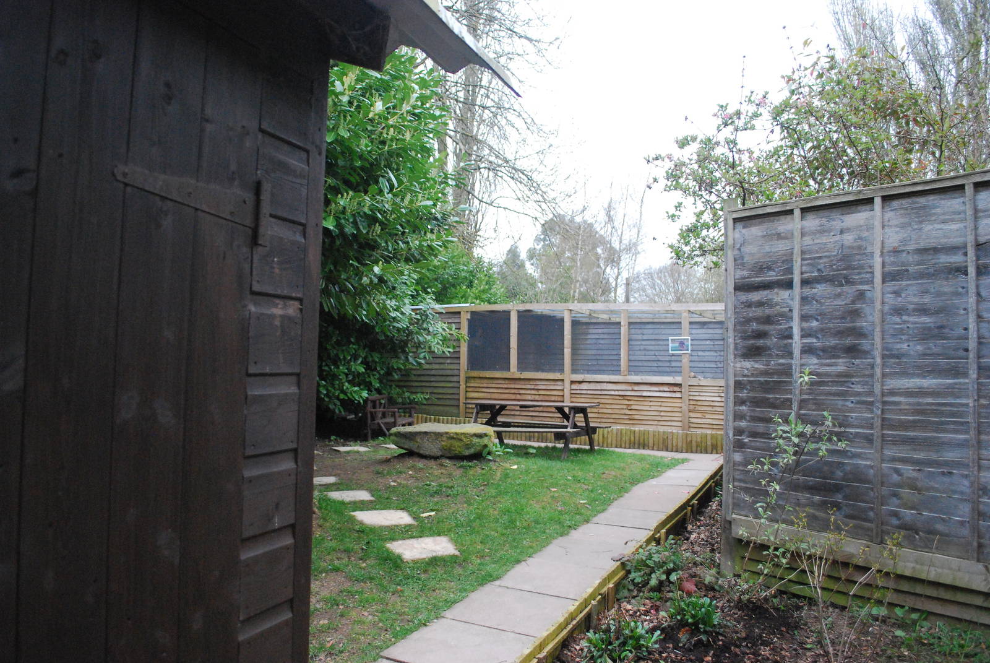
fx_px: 743
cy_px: 332
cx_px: 495
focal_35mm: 27
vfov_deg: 48.0
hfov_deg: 67.3
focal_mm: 18
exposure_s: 1/1000
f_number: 4
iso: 1600
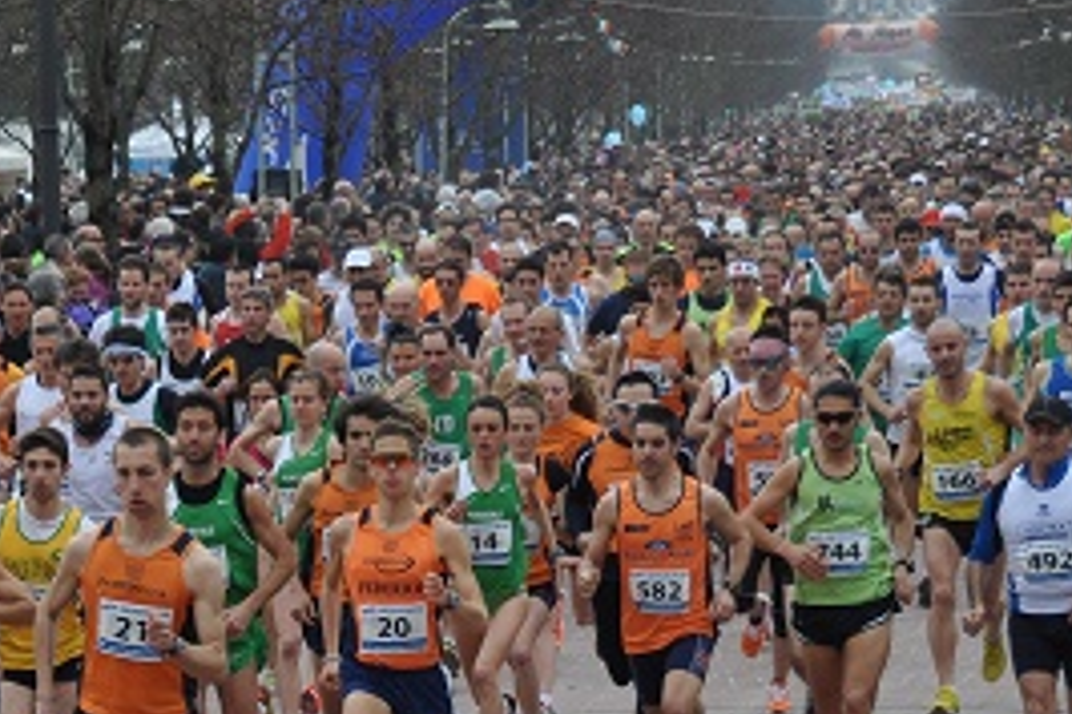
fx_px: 5624
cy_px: 702
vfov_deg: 7.2
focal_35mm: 189
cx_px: 56
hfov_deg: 10.8
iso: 400
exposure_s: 1/1250
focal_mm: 52
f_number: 5
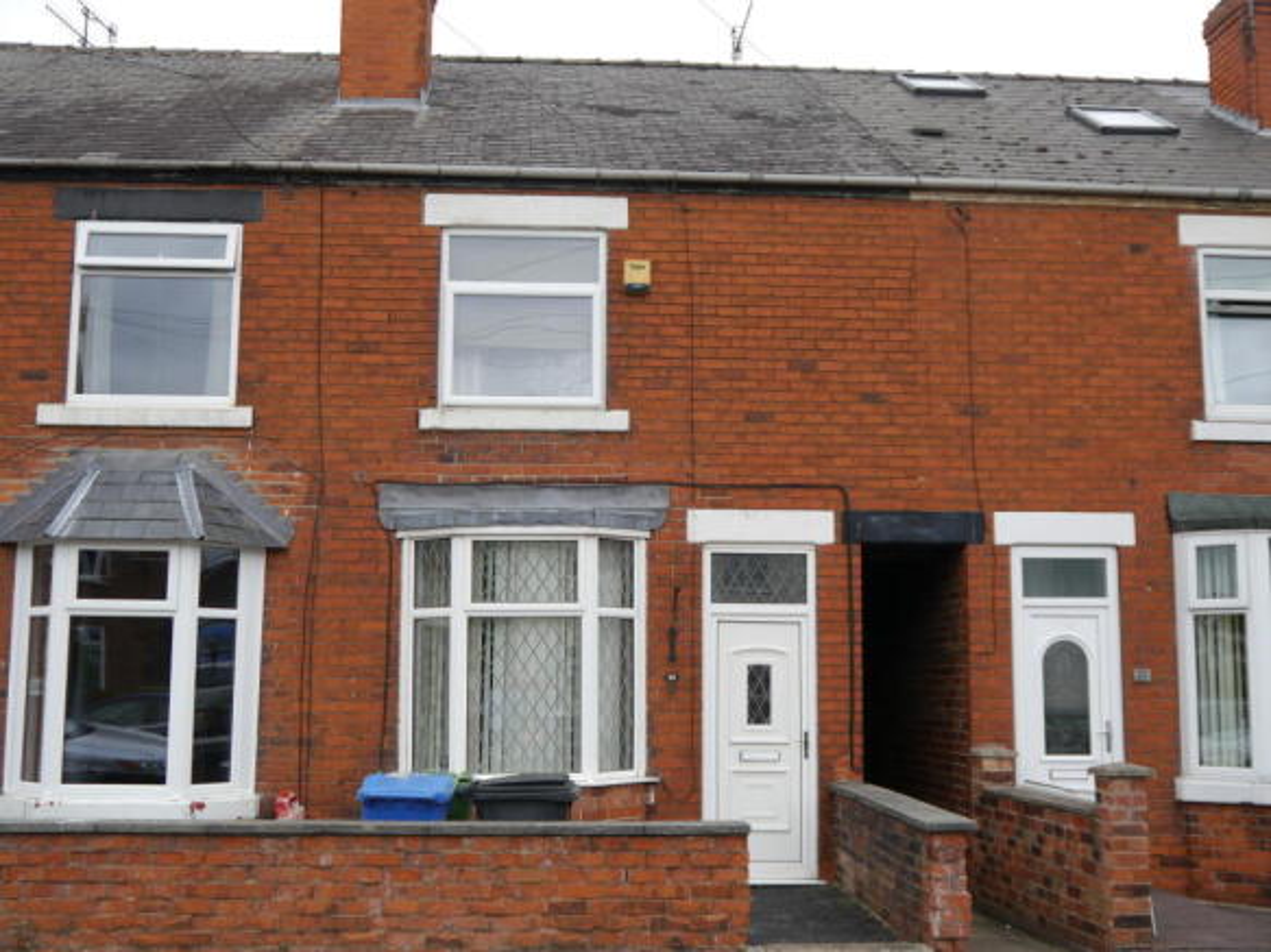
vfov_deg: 35.9
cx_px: 636
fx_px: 1468
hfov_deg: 46.8
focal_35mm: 40
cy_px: 476
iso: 160
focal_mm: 20
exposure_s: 1/100
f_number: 4.5
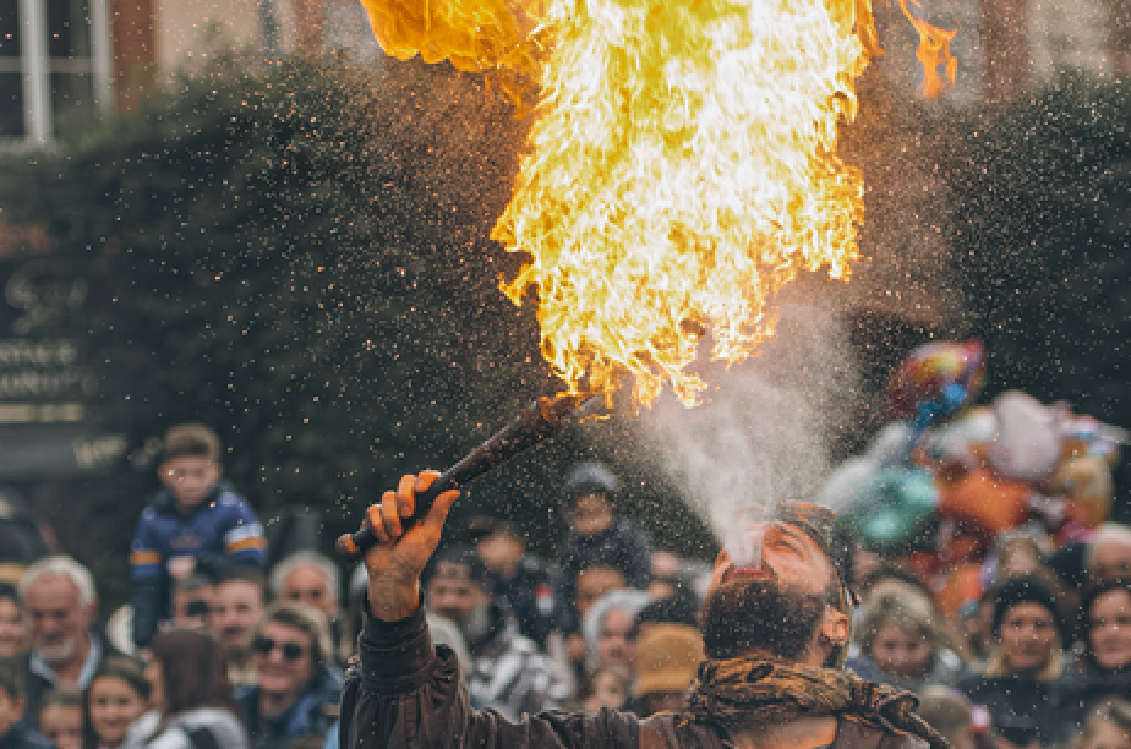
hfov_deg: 11.3
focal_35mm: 182
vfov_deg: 7.5
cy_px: 618
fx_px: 5706
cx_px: 536
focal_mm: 70
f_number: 2.8
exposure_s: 1/800
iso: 200
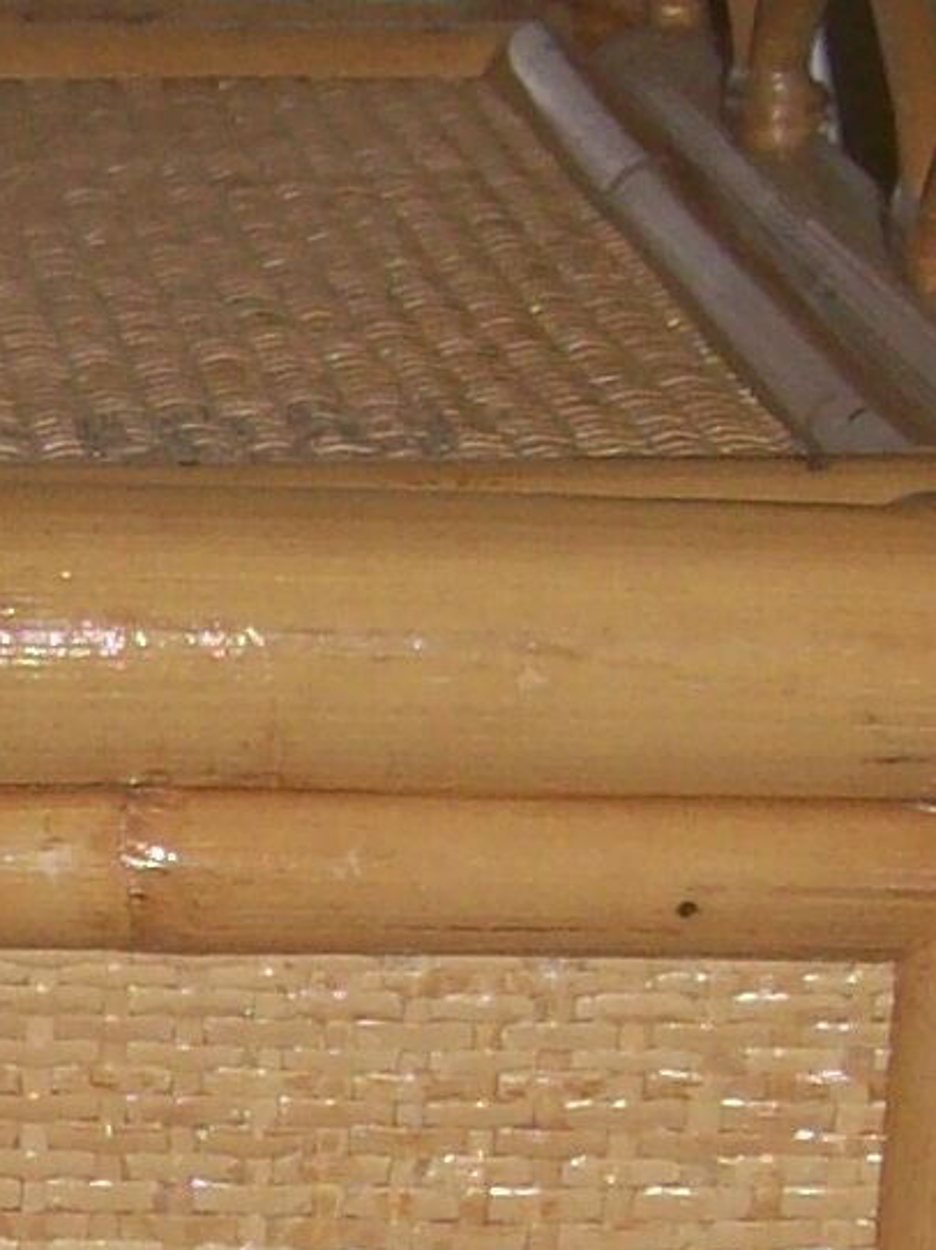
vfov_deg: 10.4
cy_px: 1328
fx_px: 6819
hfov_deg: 7.8
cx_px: -106
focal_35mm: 189
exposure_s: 1/64
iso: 80
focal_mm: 6
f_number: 2.7
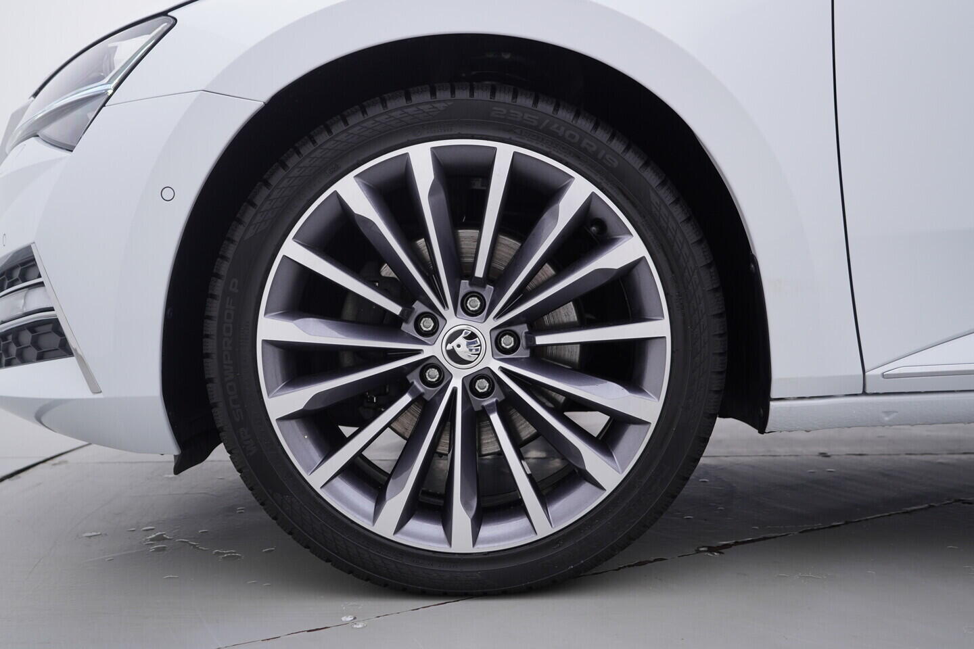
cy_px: 324
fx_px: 974
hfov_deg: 53.1
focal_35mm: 36
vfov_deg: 36.9
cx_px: 487
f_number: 4
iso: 125
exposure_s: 1/80
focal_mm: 24
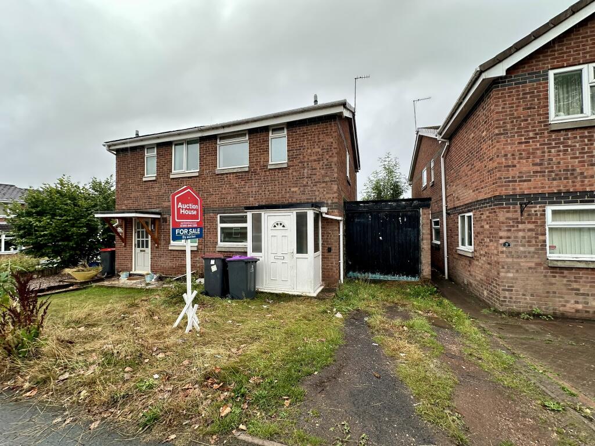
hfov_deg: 102.1
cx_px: 298
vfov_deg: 85.7
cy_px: 223
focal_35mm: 14
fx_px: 241
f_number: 2.2
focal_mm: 2.22
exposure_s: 1/186
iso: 40
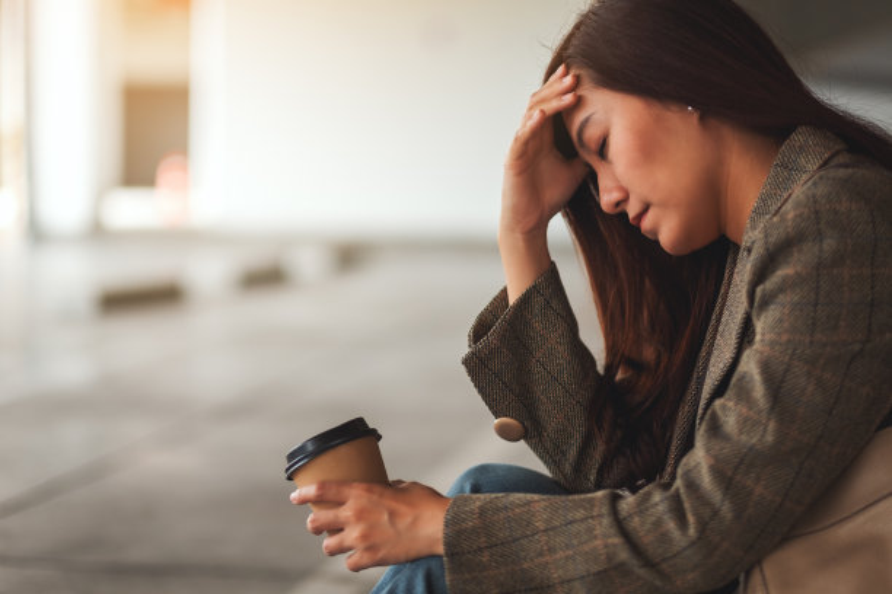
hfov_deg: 24.2
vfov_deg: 16.3
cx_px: 446
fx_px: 2081
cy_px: 297
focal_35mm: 84
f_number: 1.2
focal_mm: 56
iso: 200
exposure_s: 1/2000
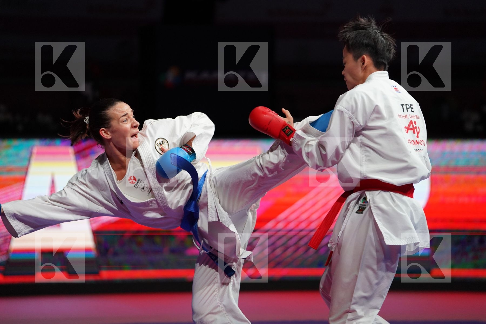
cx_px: 243
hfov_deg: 10.3
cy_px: 162
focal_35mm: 200
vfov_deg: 6.9
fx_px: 2700
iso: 2500
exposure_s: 1/1000
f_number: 2.8
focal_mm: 200
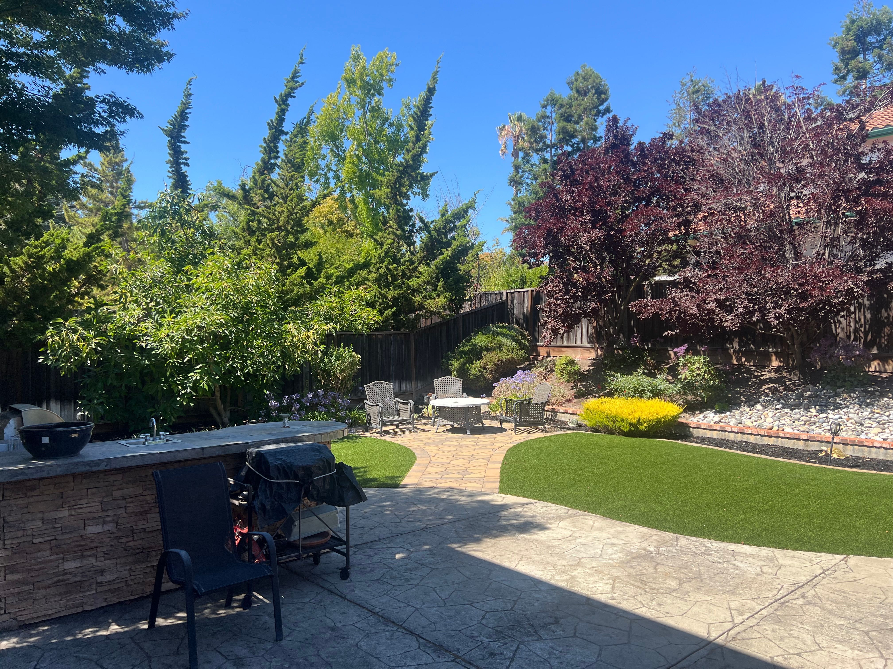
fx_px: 671
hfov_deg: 67.3
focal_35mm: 26
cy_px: 334
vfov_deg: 53.1
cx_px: 446
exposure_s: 1/1488
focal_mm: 5.7
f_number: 1.5
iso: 50
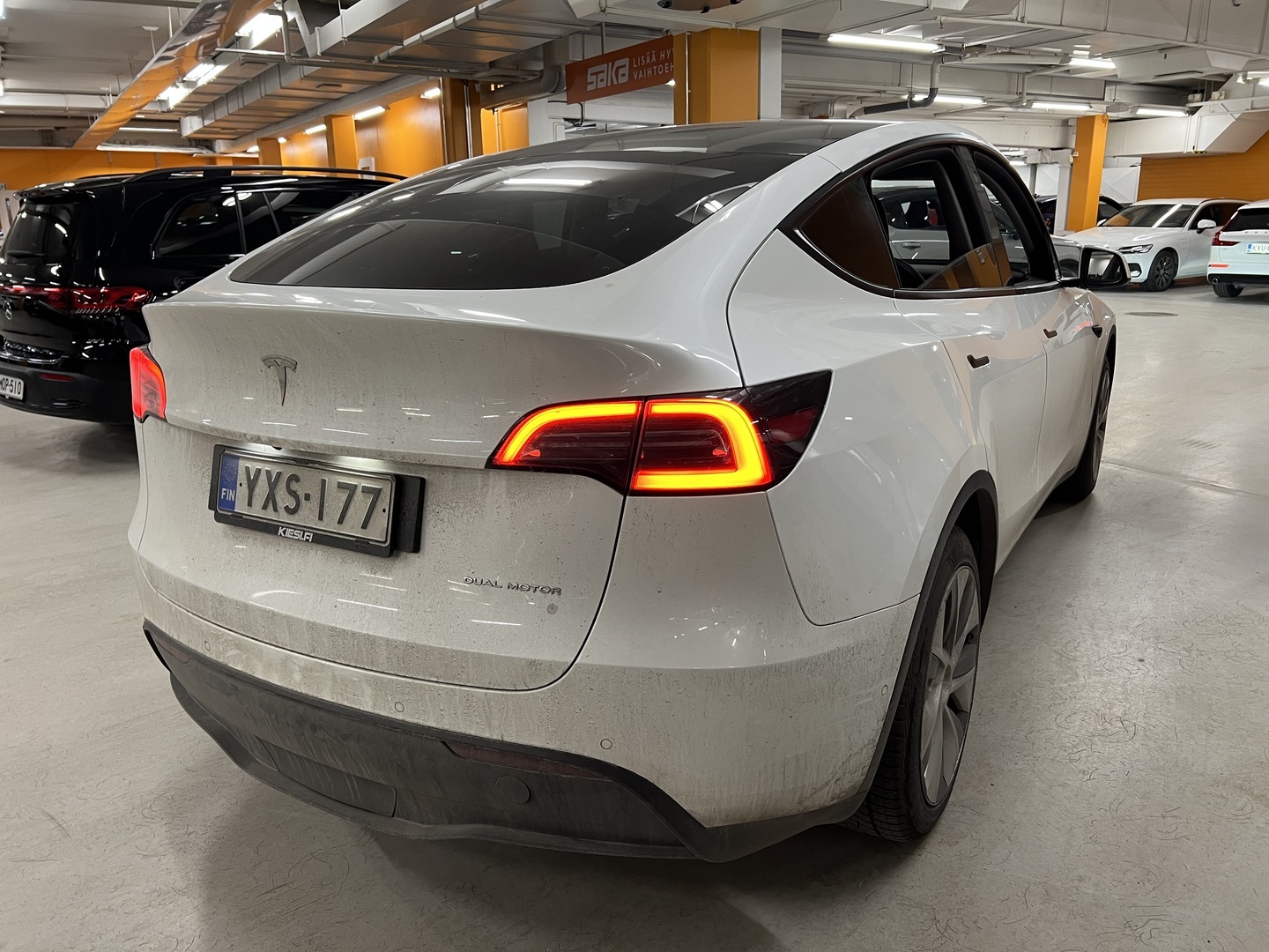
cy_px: 476
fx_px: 953
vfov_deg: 53.1
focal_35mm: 26
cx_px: 634
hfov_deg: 67.3
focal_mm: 5.7
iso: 64
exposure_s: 1/50
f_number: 1.5
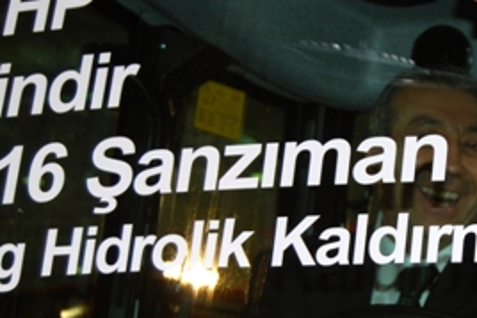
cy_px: 252
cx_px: 365
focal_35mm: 136
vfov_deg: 10.1
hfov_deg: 15.0
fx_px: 1803
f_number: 5
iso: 200
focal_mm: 38
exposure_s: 1/60
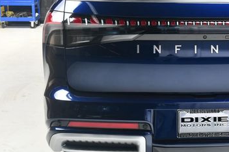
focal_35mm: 71
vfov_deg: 19.0
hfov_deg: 27.9
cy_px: 36
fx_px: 451
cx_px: 185
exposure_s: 1/160
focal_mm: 26
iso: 100
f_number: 8
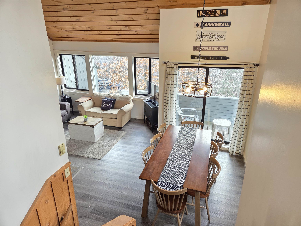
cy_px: 113
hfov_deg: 73.9
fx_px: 200
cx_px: 150
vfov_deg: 58.9
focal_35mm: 23
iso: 200
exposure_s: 1/120
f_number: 1.8
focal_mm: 5.4
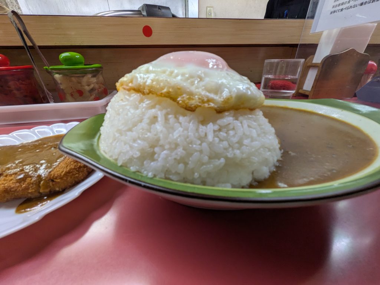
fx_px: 154
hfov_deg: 102.0
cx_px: 190
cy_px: 142
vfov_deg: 85.7
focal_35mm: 14
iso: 189
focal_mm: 1.83
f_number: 2.2
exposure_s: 1/100
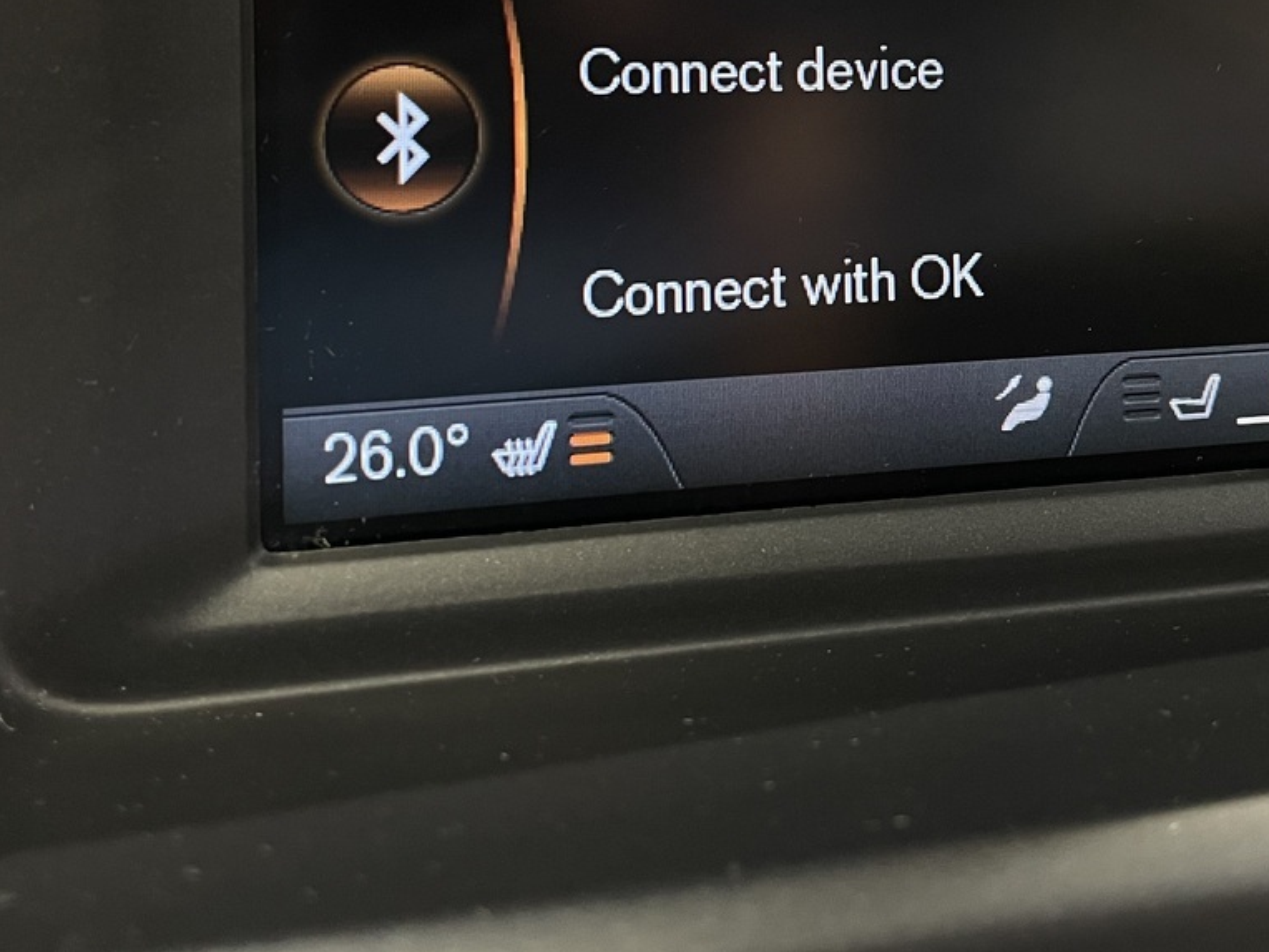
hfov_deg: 38.6
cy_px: 83
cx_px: 807
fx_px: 1796
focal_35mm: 49
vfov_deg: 28.5
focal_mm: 4.2
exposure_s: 1/50
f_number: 1.6
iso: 250
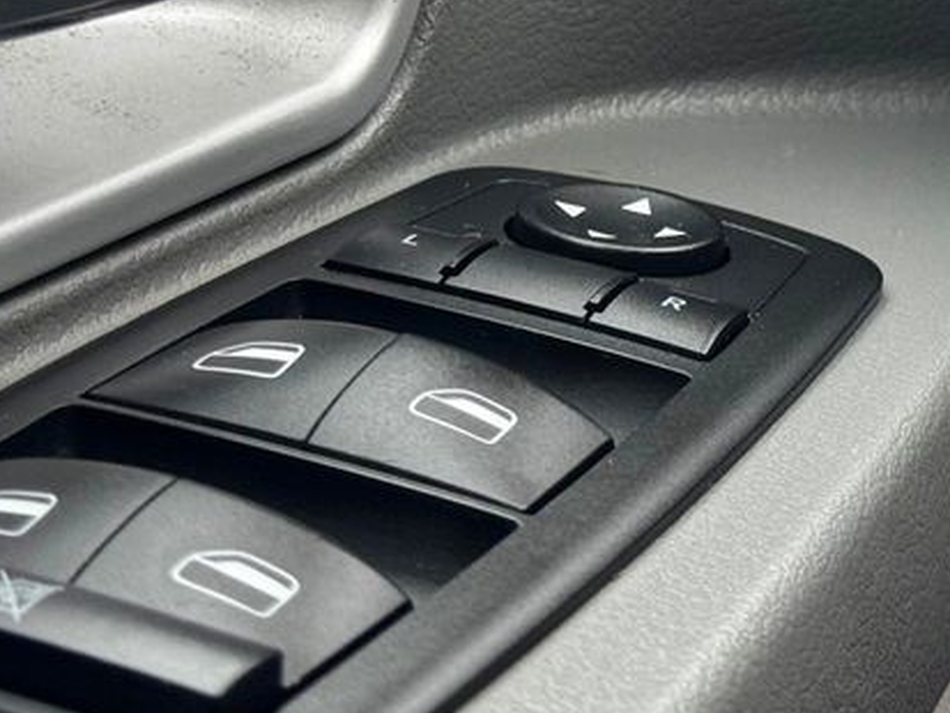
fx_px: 3267
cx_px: 821
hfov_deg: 16.4
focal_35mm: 119
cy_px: 2
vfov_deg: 12.3
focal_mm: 6.76
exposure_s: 1/83
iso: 100
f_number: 1.78
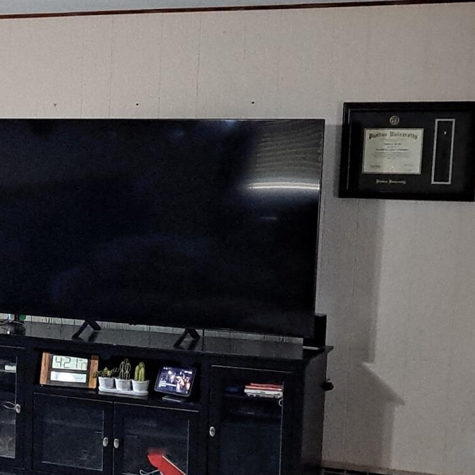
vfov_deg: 20.1
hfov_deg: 19.2
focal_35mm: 86
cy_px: 317
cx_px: -76
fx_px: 1335
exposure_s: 1/40
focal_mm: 5.23
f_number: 1.8
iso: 320
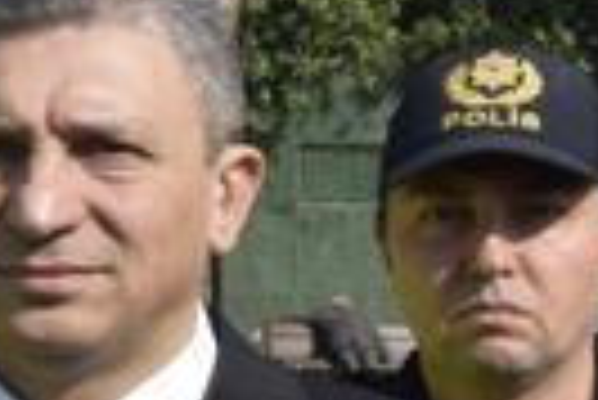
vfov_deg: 7.1
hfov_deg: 9.6
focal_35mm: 194
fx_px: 3226
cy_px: 351
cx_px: -767
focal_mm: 28
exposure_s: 1/400
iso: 200
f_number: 10
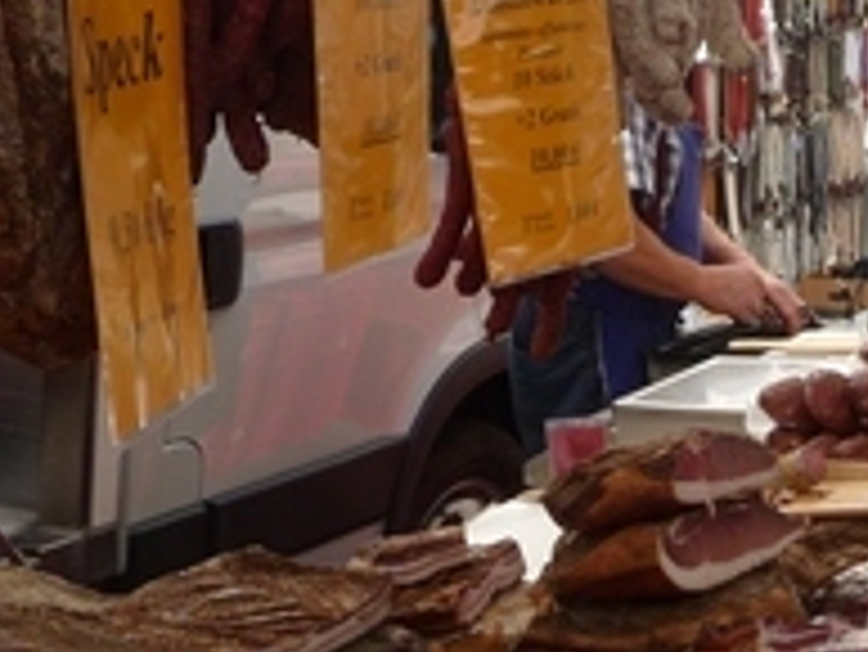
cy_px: 211
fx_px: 2333
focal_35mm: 93
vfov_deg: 15.9
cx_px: 801
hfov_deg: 20.6
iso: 100
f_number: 3.3
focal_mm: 4.7
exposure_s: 1/125
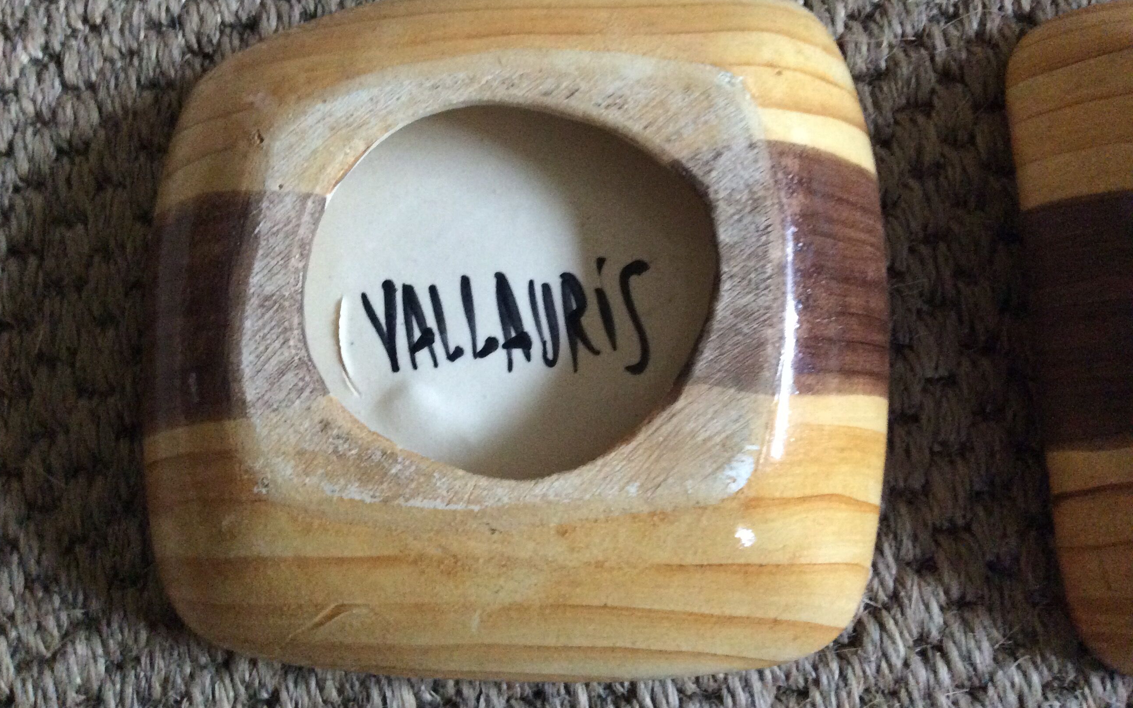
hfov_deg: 56.7
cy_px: 297
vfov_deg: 37.2
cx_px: 565
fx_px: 1050
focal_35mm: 34
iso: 320
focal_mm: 3.3
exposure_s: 1/17
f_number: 2.4
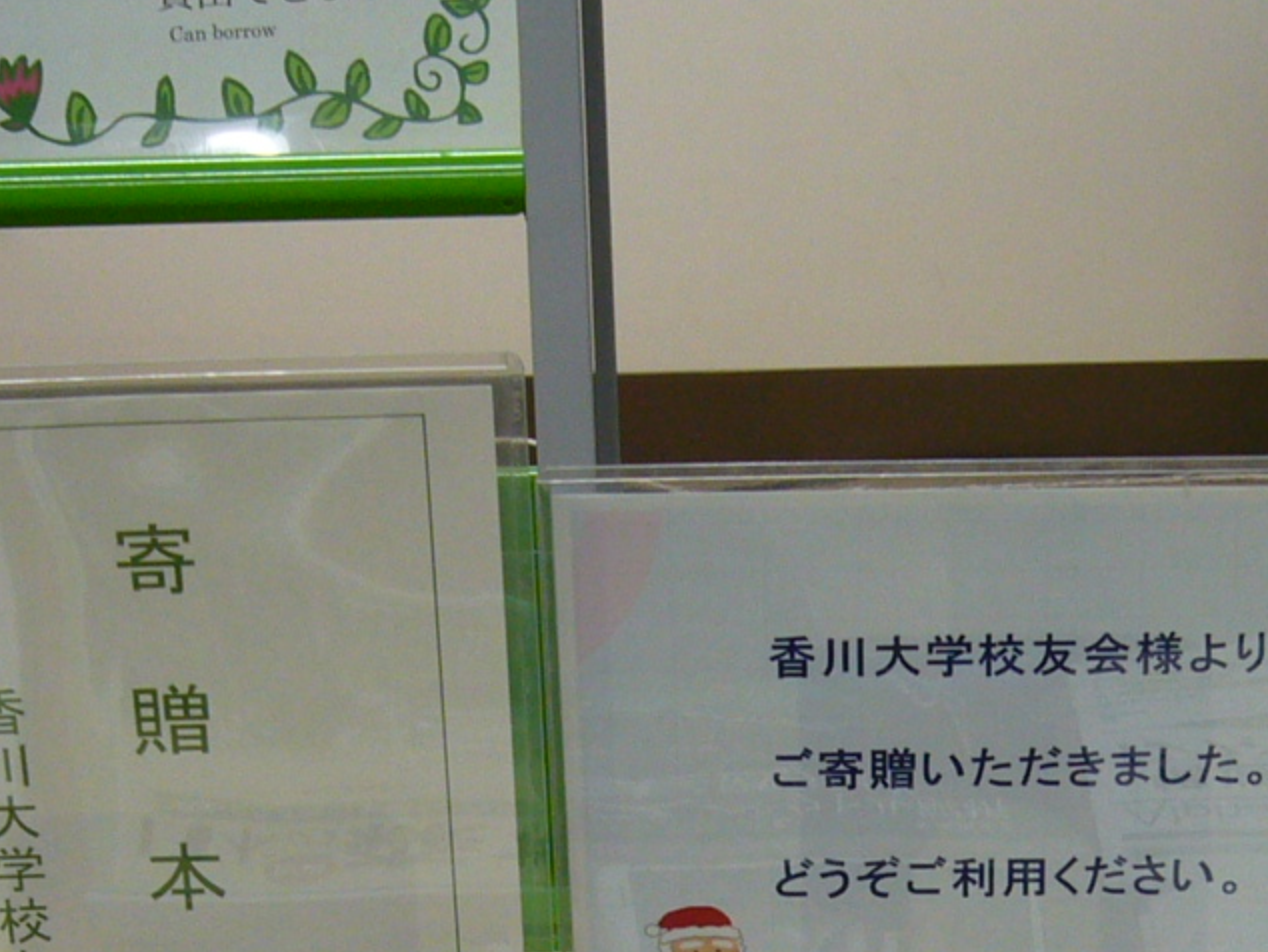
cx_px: 824
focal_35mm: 113
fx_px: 4141
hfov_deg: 17.4
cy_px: 1054
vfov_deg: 12.9
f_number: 2.8
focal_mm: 5.8
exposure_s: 1/30
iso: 100
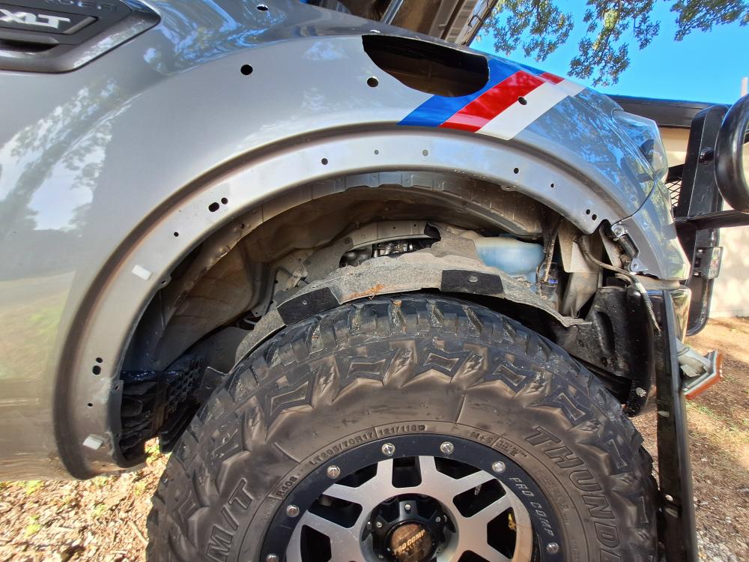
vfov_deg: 89.9
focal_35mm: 13
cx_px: 374
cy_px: 281
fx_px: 281
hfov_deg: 106.2
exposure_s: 1/120
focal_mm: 1.74
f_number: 2.2
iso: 40
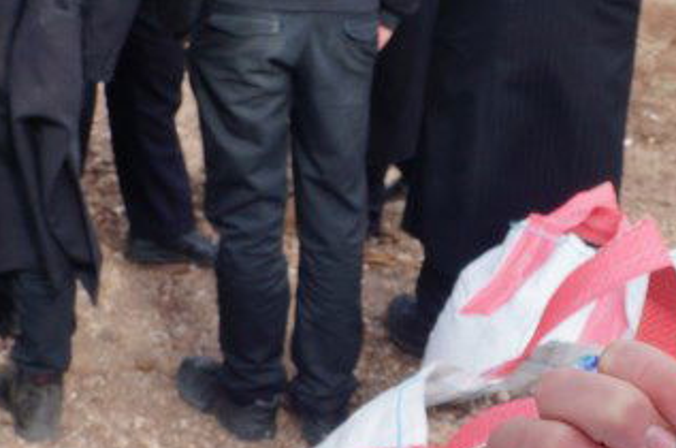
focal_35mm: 97
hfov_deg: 20.6
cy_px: 399
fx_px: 1818
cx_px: 627
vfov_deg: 13.9
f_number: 11
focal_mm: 20
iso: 200
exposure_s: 1/100
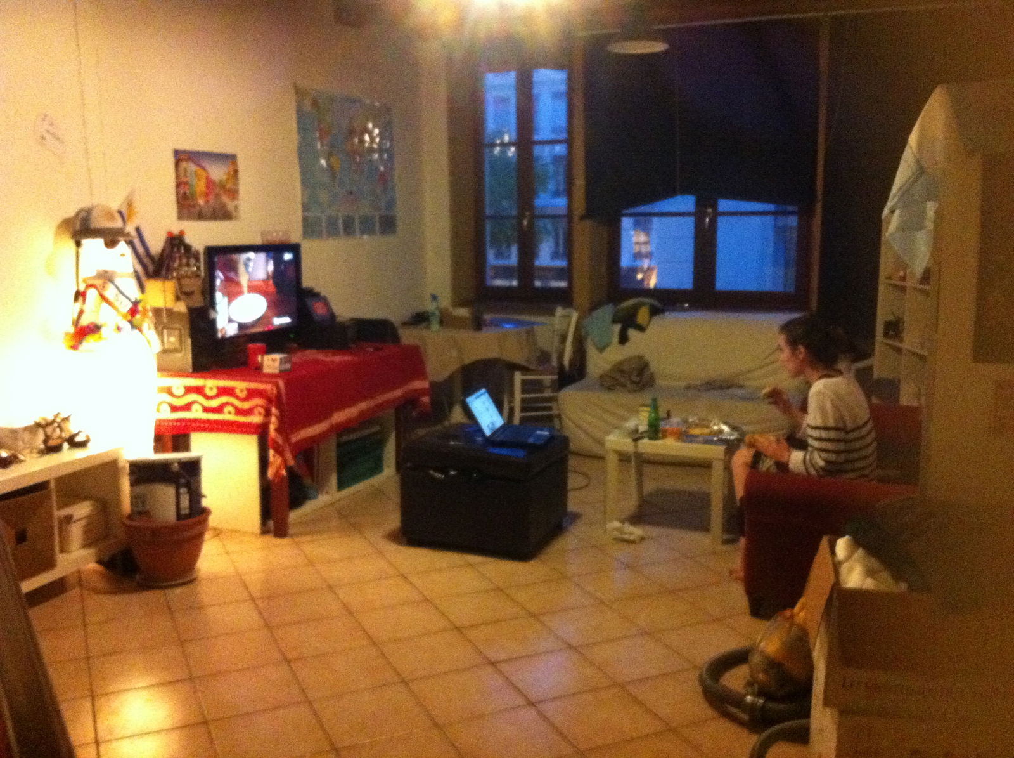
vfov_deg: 40.6
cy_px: 379
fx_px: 1024
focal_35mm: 35
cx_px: 507
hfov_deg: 52.7
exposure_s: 1/15
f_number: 2.8
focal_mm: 3.85
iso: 1000
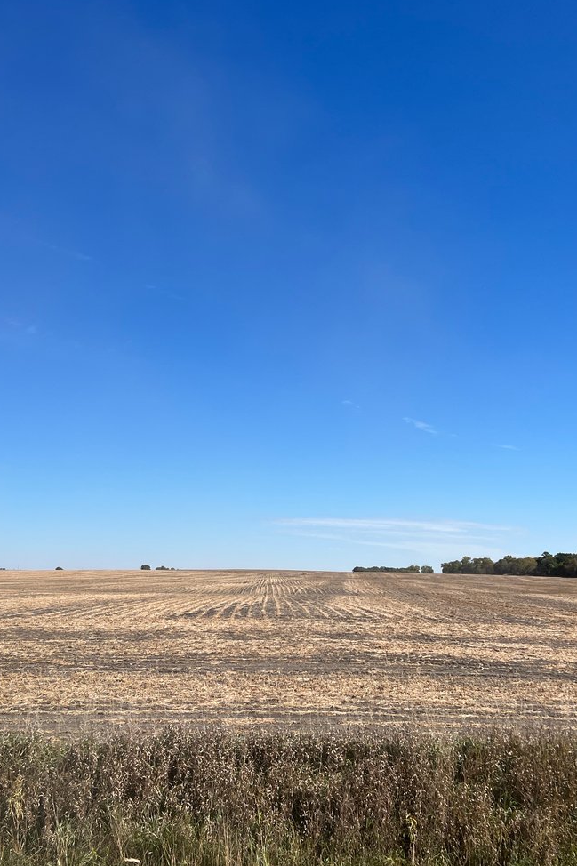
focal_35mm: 42
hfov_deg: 31.9
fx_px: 1010
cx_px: 292
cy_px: 466
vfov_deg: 46.4
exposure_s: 1/6211
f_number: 1.5
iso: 50
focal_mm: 5.7
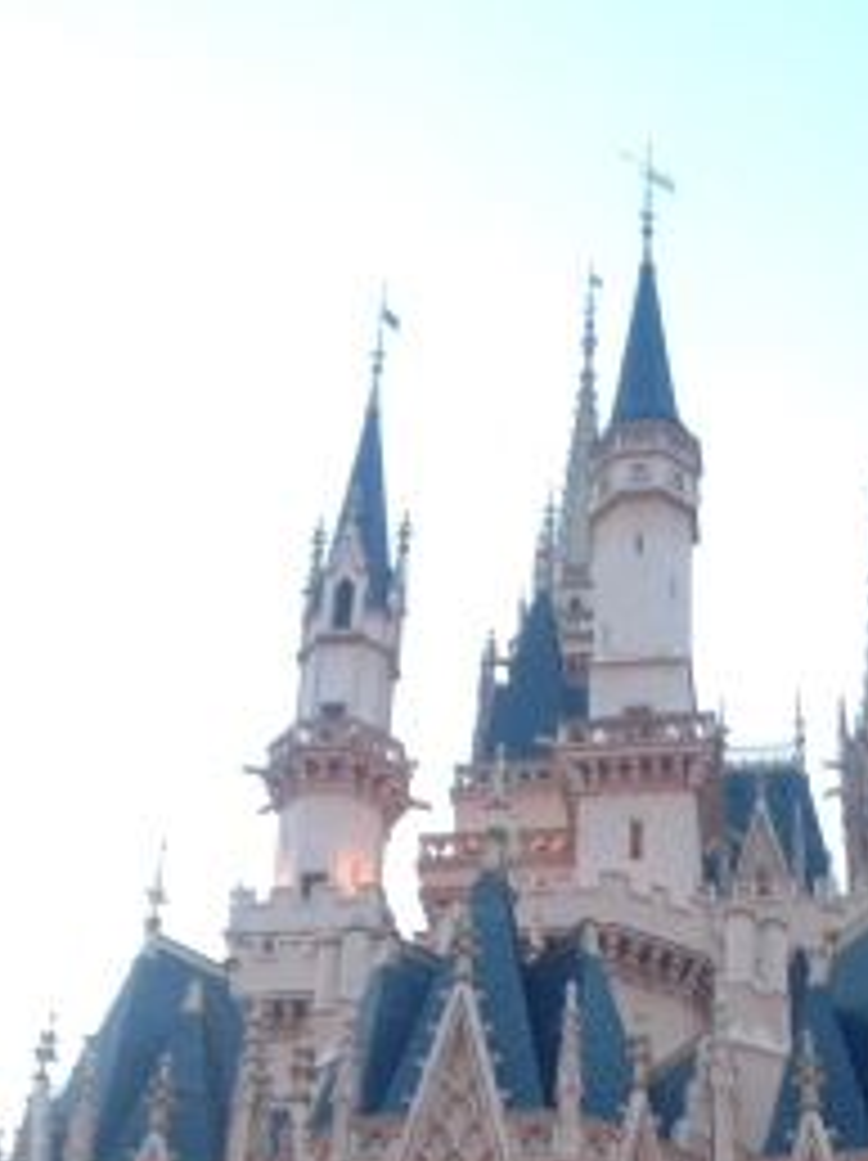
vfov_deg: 29.1
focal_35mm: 64
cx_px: 546
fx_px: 2143
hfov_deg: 22.8
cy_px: 1040
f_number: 2.4
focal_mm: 4.12
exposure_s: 1/20
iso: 80
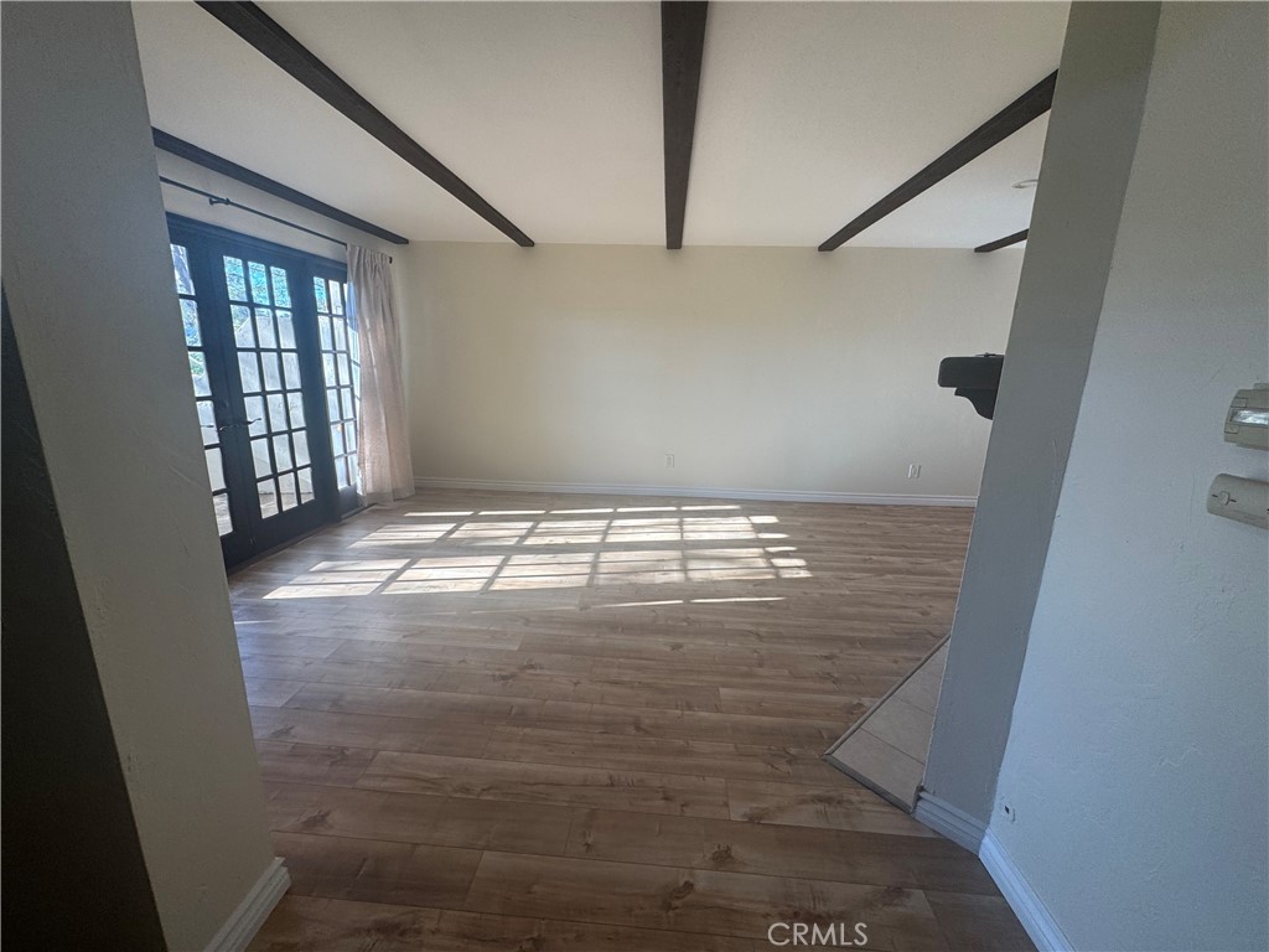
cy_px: 476
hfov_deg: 102.1
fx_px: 513
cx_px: 634
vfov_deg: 85.7
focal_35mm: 14
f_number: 2.2
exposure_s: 1/120
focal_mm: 2.22
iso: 64
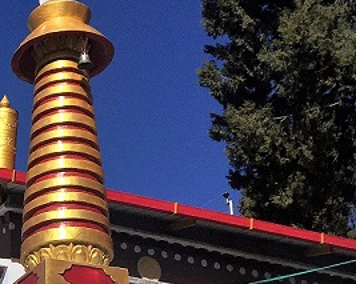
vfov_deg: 14.2
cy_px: 371
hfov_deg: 16.7
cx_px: -191
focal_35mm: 104
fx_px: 1095
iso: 32
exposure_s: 1/7937
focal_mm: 4.15
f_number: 2.2
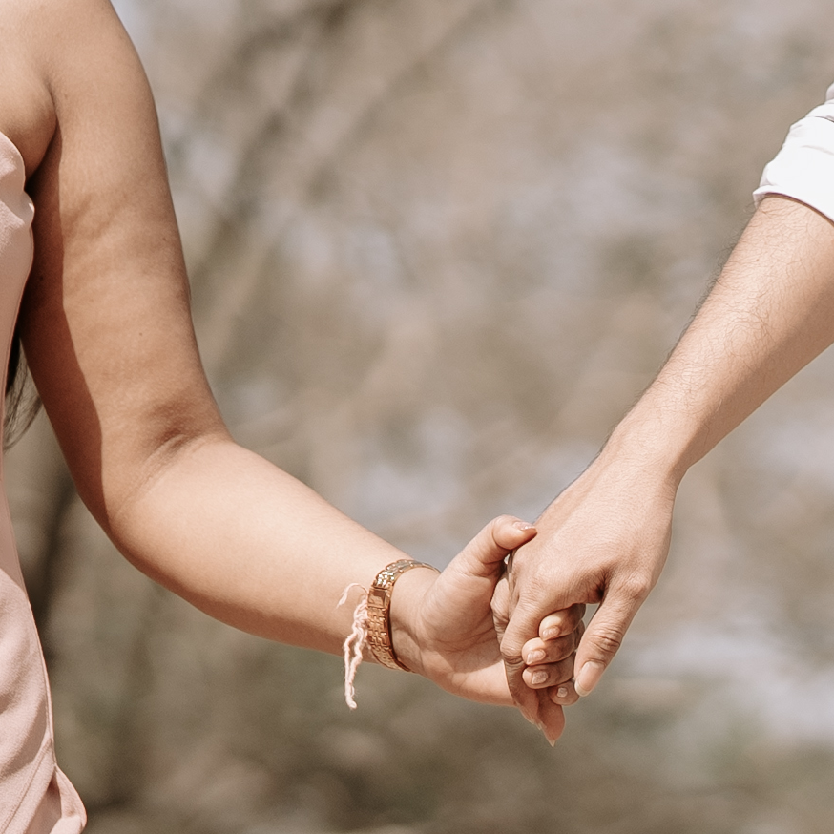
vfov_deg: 7.7
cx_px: 754
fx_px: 6106
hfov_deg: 7.8
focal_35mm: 224
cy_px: -237
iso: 100
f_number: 1.4
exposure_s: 1/4000
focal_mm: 50
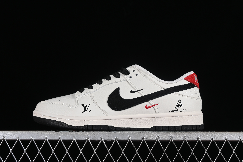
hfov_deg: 27.0
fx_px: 506
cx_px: 122
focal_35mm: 75
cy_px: 81
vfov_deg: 18.2
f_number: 8
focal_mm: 50
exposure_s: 1/80
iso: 160
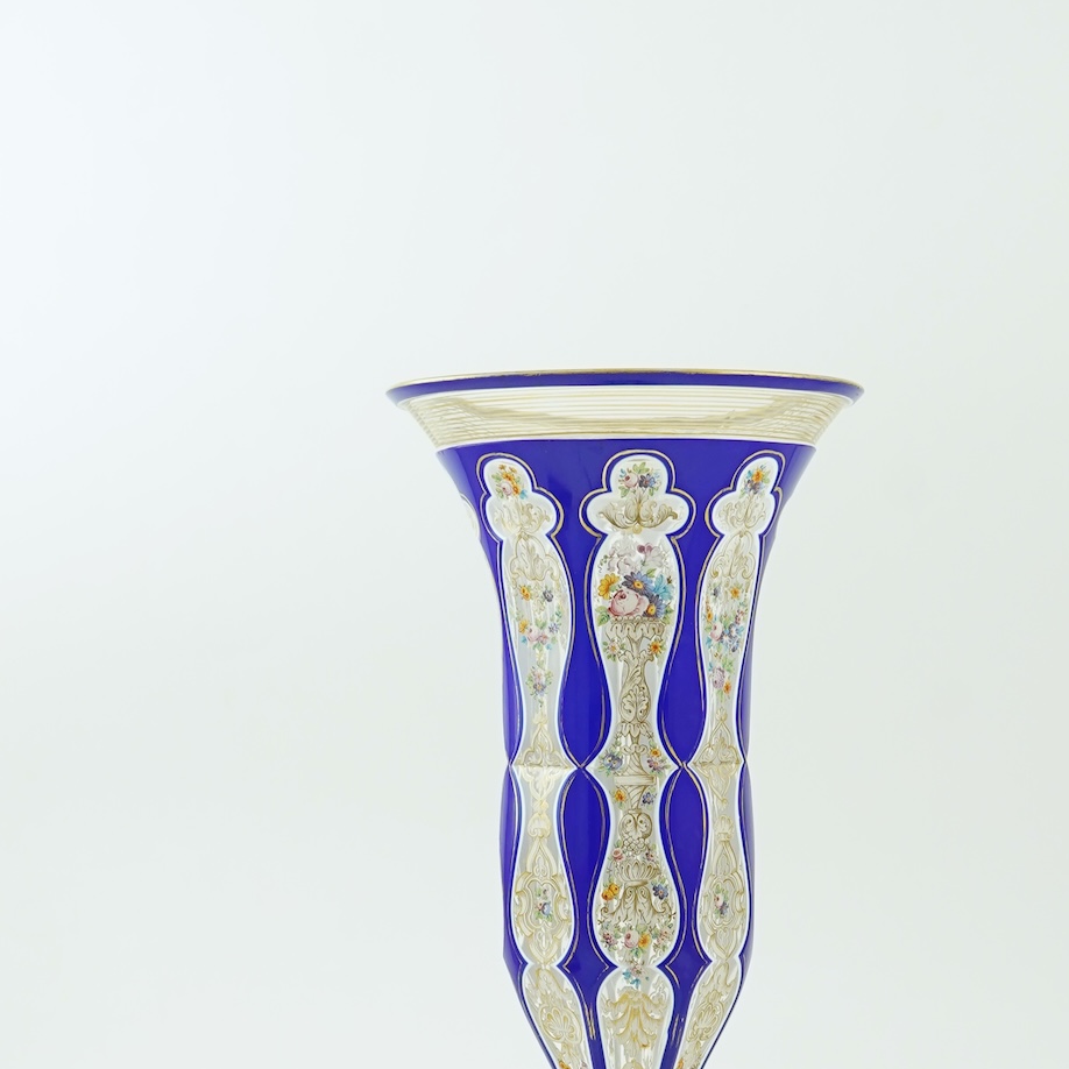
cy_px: 882
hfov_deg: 21.1
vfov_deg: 20.8
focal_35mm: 82
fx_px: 2865
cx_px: 633
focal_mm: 30
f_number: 10
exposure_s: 1/50
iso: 640
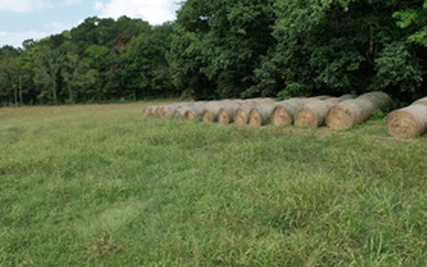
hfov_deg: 59.2
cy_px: 124
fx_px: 372
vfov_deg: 39.4
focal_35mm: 32
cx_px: 172
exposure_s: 1/1500
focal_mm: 8.38
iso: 120
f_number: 2.8
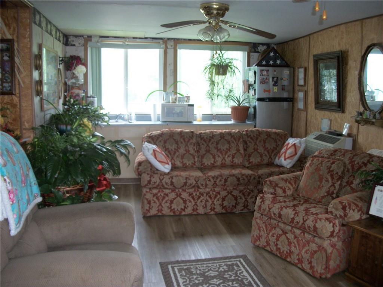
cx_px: 192
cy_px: 144
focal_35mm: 32
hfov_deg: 56.8
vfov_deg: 44.2
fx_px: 354
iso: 160
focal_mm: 5.7
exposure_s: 1/30
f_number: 2.9
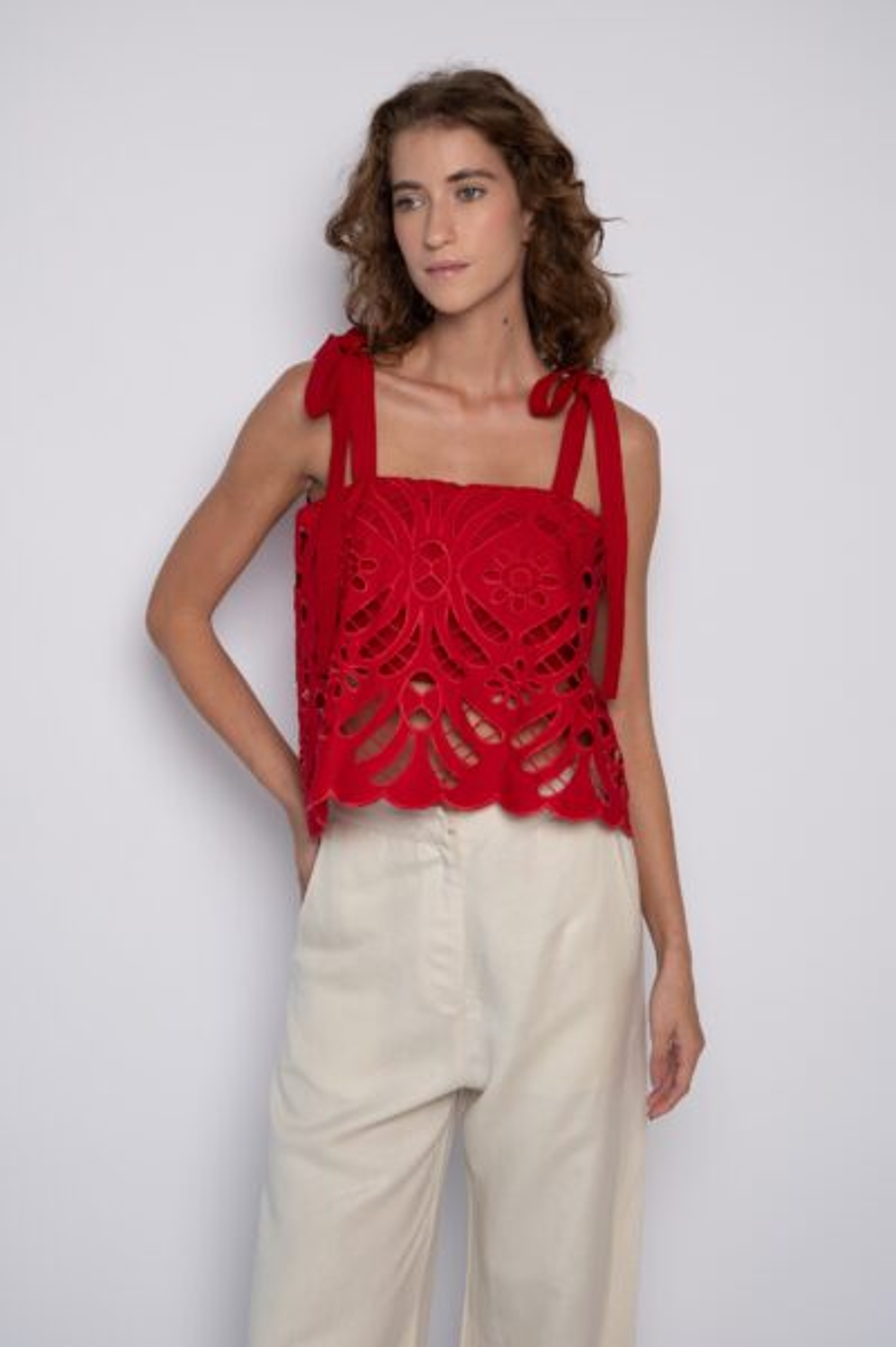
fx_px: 1943
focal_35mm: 52
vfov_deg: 38.2
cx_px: 448
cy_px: 674
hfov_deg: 26.0
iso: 250
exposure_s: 1/160
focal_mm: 52
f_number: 4
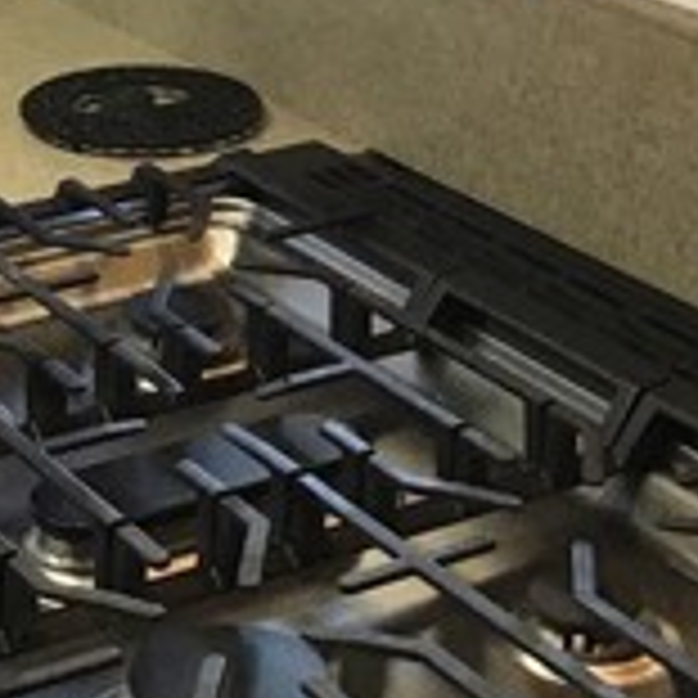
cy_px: -351
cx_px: 131
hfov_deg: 15.3
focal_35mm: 113
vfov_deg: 14.4
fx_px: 2578
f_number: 2.4
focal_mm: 3.3
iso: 32
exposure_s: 1/30
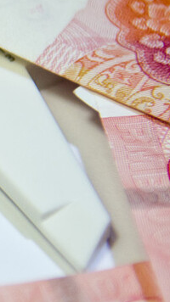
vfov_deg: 7.4
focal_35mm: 291
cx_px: -293
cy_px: 196
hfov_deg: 4.1
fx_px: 2332
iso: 500
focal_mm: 55
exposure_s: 1/640
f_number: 3.2
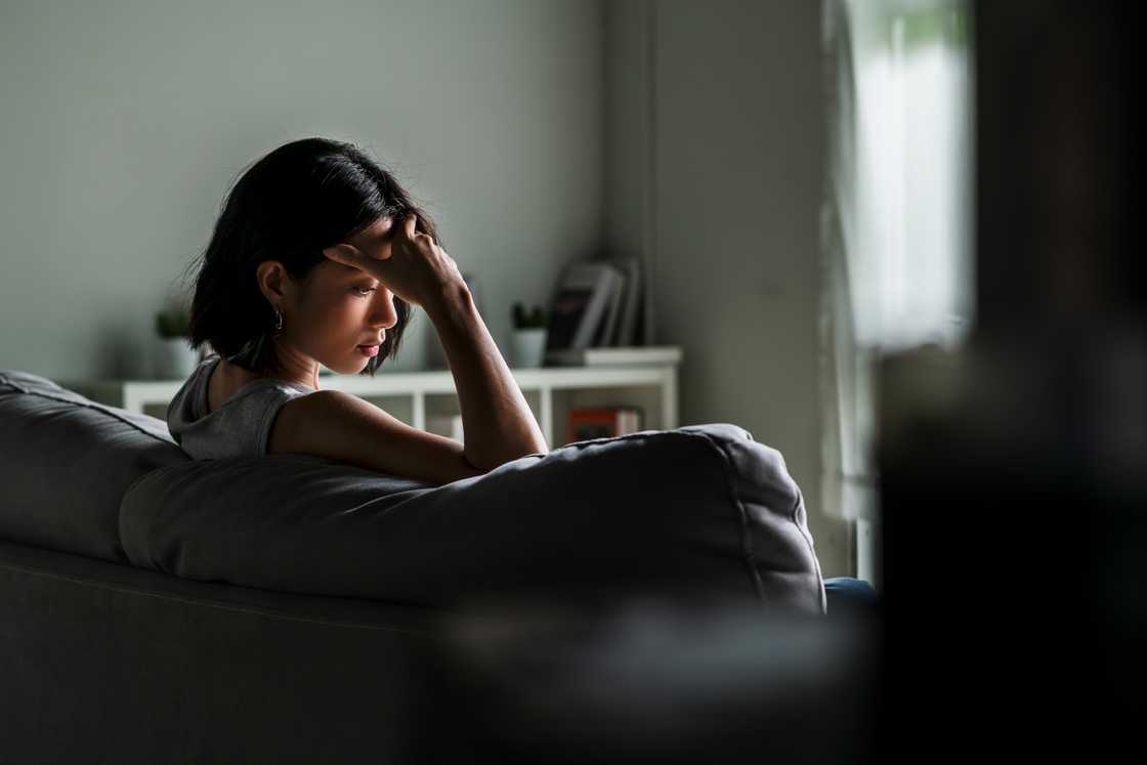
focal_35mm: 85
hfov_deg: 23.9
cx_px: 574
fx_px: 2708
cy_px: 382
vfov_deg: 16.1
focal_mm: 85
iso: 200
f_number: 4.5
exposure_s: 1/60
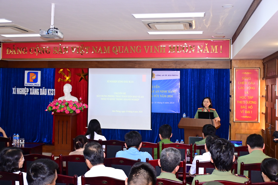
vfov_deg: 29.9
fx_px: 347
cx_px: 139
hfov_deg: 43.6
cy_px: 92
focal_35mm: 45
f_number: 4
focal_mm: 30
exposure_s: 1/200
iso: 1600
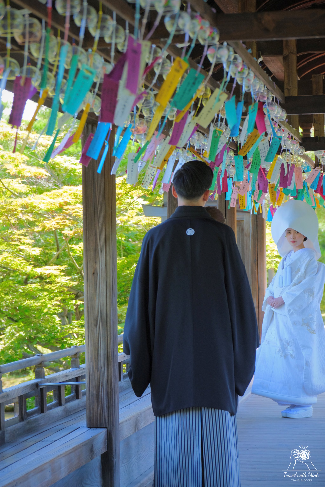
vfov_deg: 19.5
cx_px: 162
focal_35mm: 105
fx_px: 1422
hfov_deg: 13.0
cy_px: 244
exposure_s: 1/240
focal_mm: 70
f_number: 4.5
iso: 800
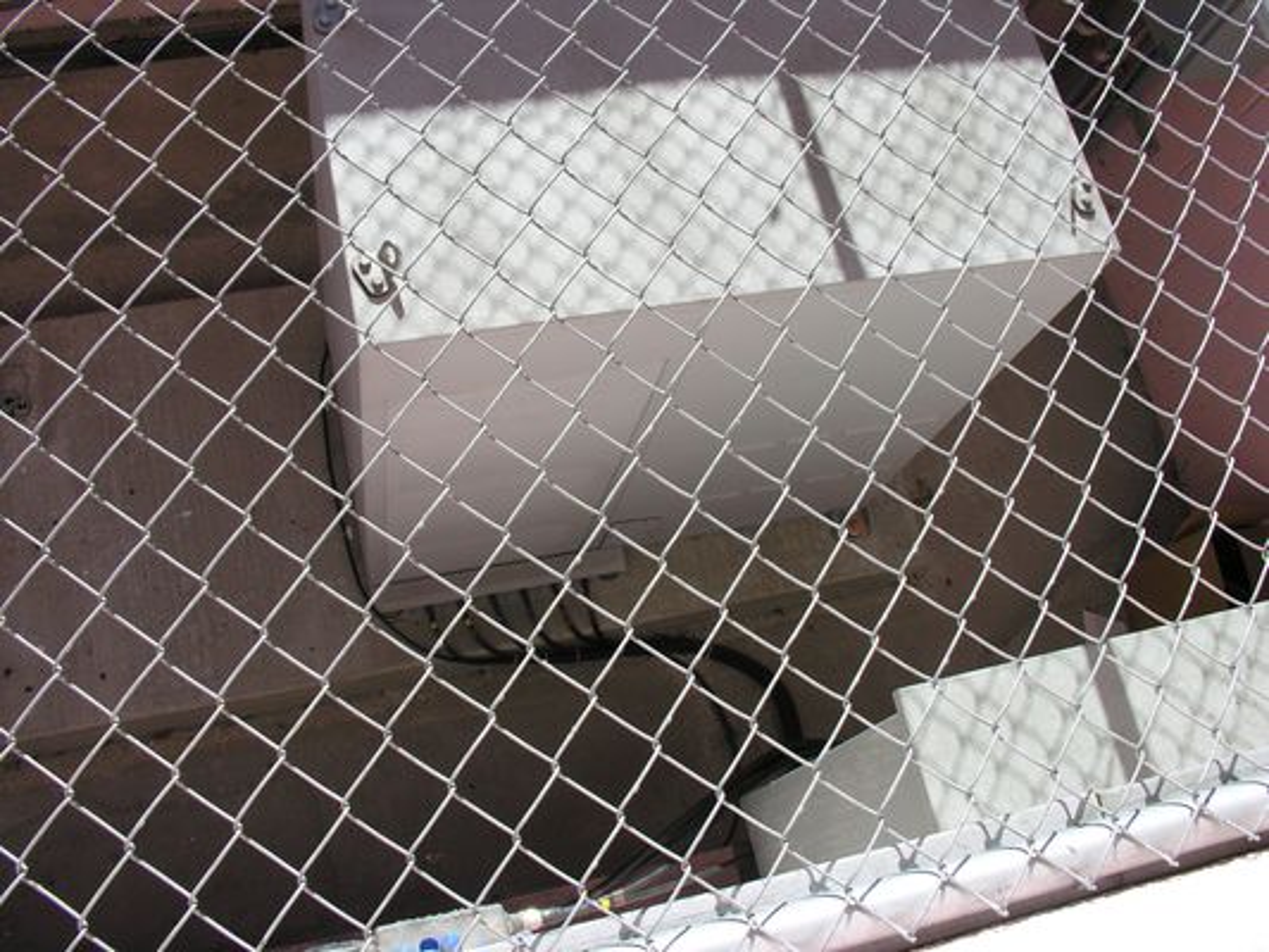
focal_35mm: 35
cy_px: 476
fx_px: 1283
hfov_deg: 52.6
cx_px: 634
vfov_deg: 40.7
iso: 50
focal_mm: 8.9
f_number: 5.6
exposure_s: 1/175
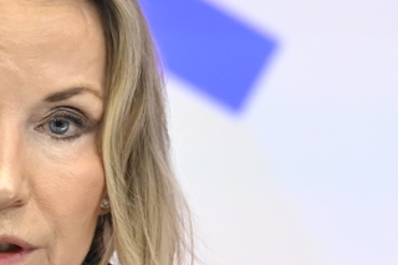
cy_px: 403
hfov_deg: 2.4
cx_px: 35
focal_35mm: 850
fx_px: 9392
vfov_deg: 1.6
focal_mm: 200
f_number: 3.5
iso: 2500
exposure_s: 1/250
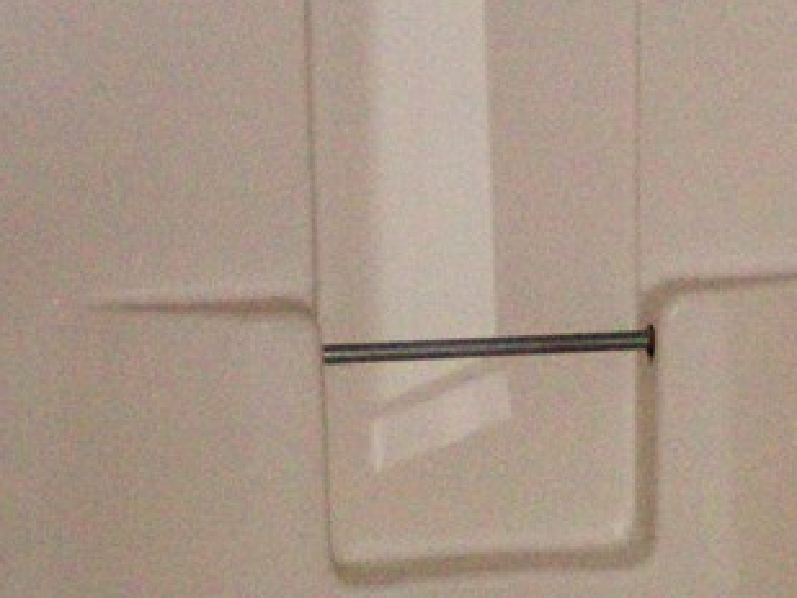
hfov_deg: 15.4
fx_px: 2902
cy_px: 191
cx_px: 738
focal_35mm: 126
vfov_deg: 11.8
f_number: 3.1
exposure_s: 1/60
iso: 400
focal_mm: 6.3
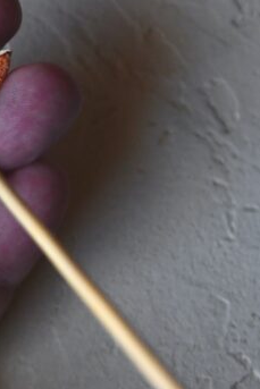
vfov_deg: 13.9
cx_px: -77
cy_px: 109
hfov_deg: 9.2
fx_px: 1591
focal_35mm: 147
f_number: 4
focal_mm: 28
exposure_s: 1/125
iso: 800
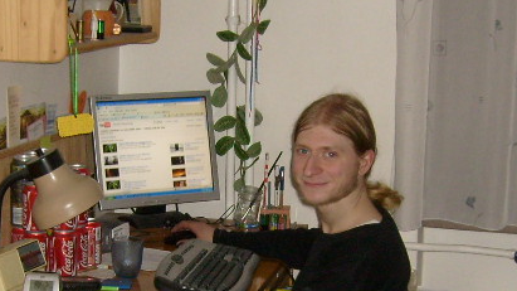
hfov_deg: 22.4
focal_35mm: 95
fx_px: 1302
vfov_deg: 12.6
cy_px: 281
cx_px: 216
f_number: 2.8
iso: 100
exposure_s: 1/45
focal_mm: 5.8
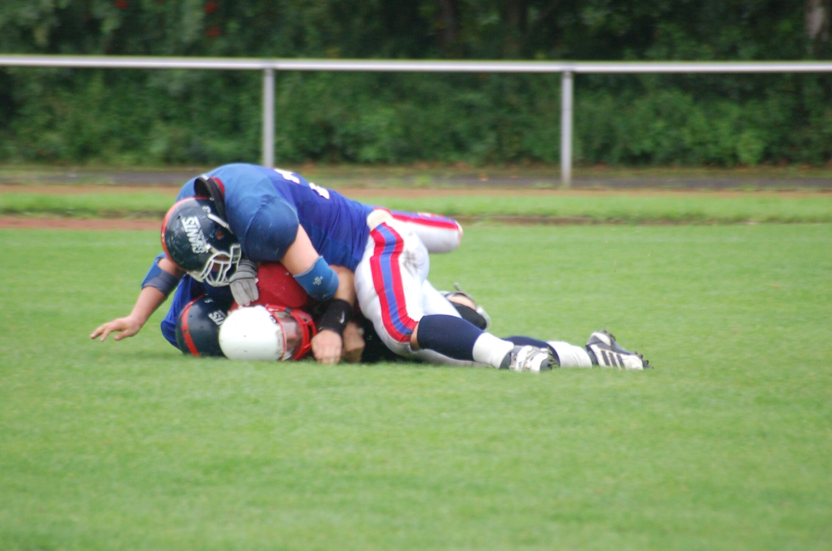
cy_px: 276
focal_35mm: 450
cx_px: 416
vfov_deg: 3.0
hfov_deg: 4.6
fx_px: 10380
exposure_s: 1/200
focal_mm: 300
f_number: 5.6
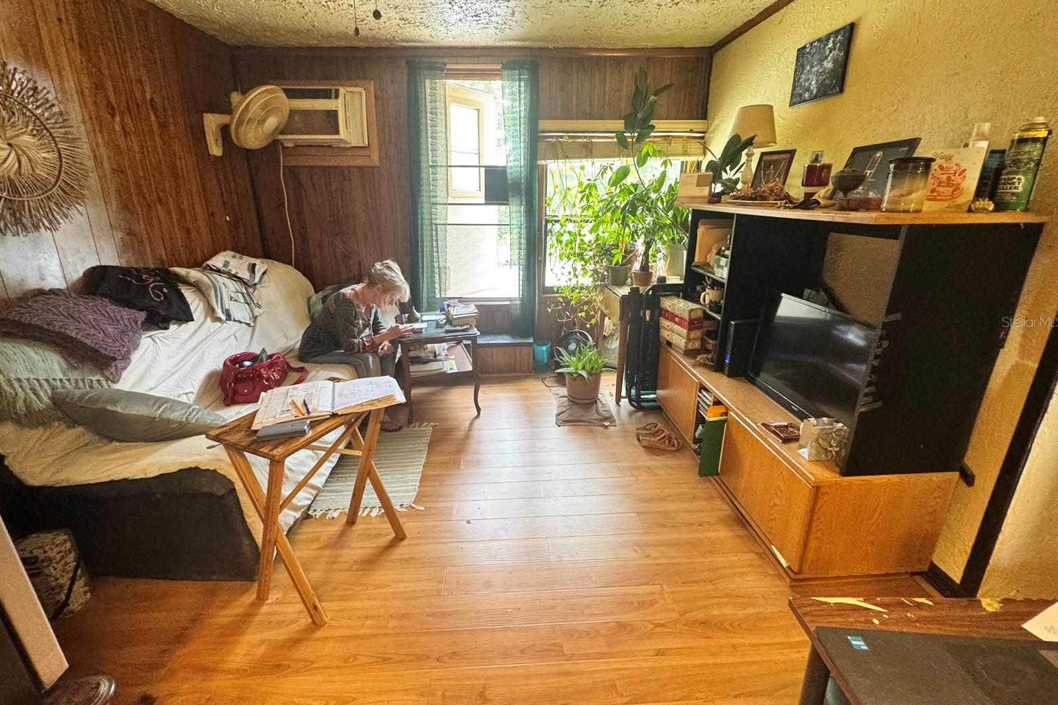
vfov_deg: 77.1
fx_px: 441
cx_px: 521
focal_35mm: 15
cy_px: 322
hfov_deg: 100.4
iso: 500
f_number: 2.2
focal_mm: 2.22
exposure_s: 1/60
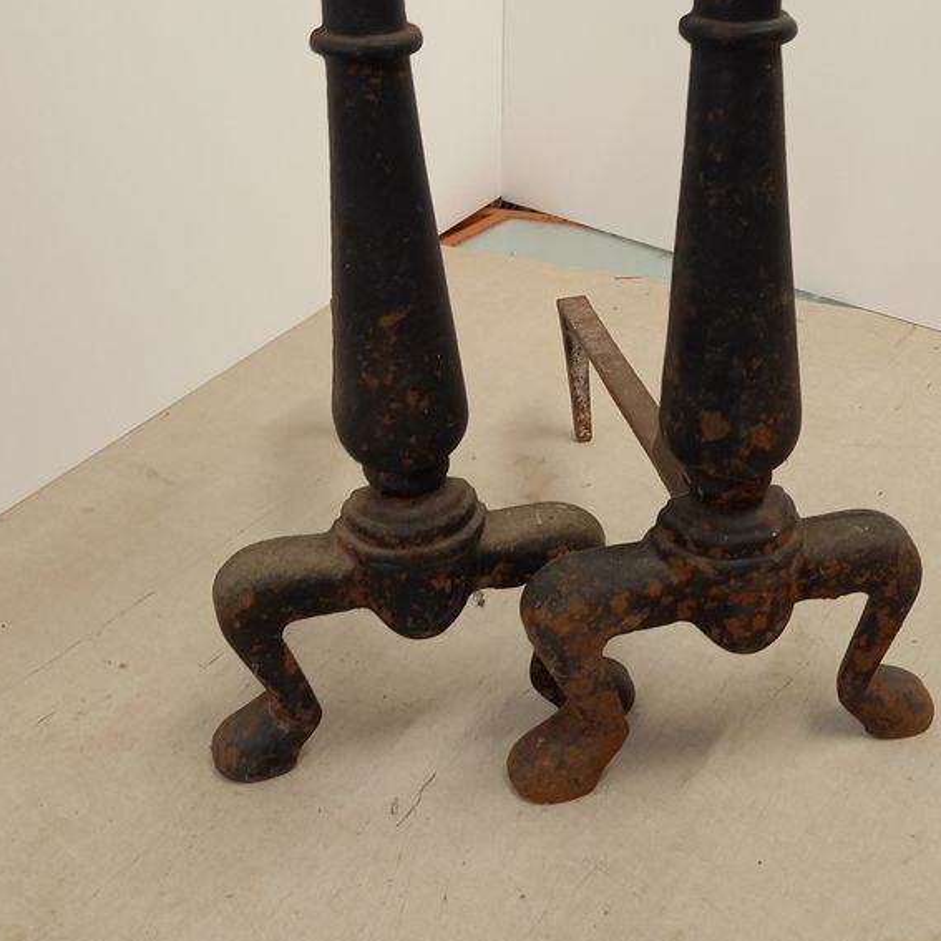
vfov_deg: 42.1
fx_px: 1199
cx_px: 528
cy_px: 295
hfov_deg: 42.8
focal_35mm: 39
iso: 160
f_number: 2
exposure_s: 1/50
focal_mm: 4.6
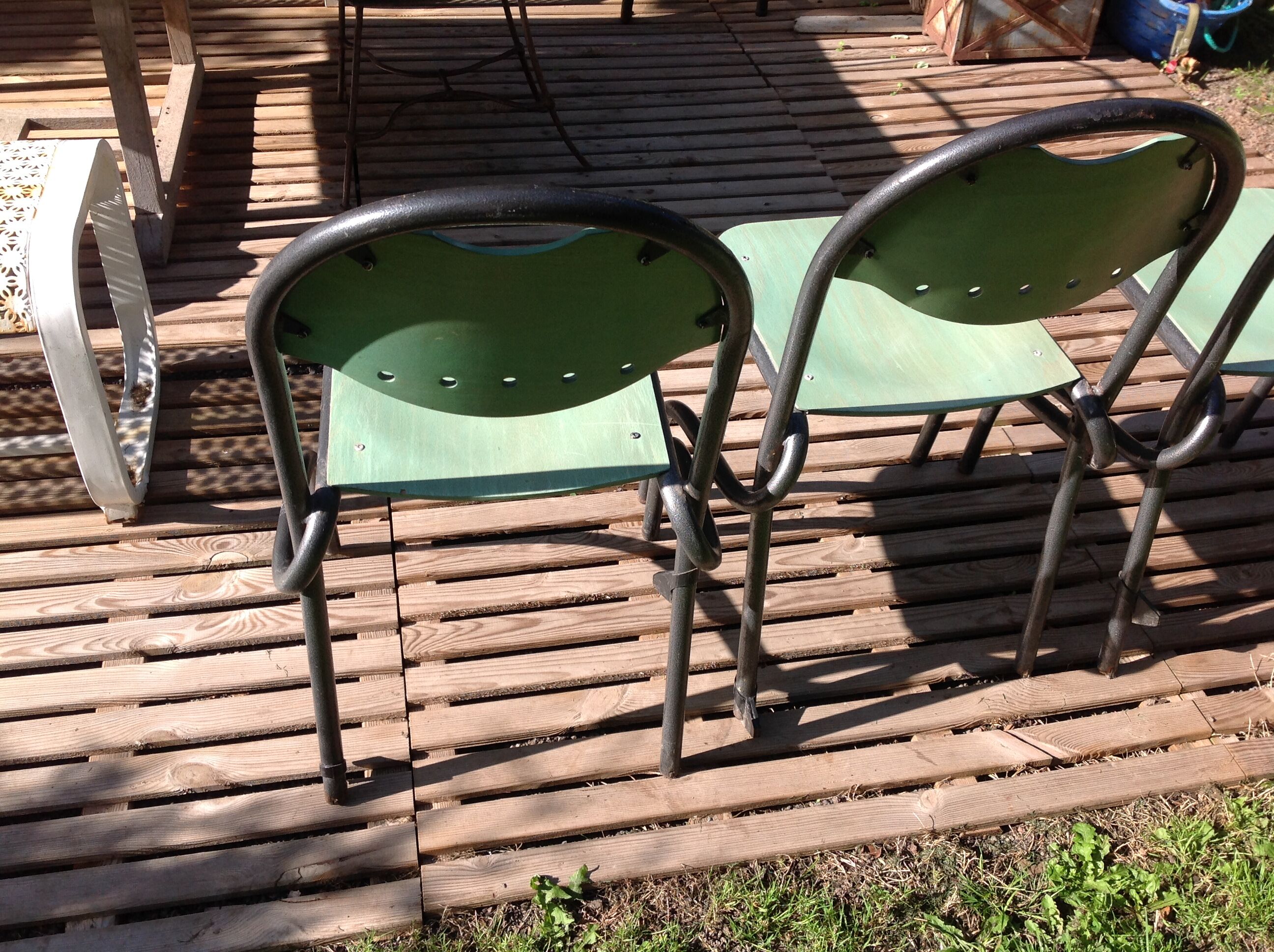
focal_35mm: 35
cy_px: 476
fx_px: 1286
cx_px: 637
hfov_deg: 52.7
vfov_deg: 40.6
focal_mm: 4.28
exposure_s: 1/703
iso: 50
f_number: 2.4
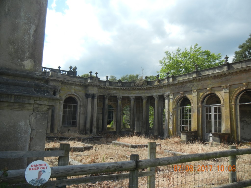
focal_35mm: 30
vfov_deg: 46.8
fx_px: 218
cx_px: 126
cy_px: 94
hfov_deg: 60.0
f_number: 7
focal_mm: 5.4
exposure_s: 1/306
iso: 160
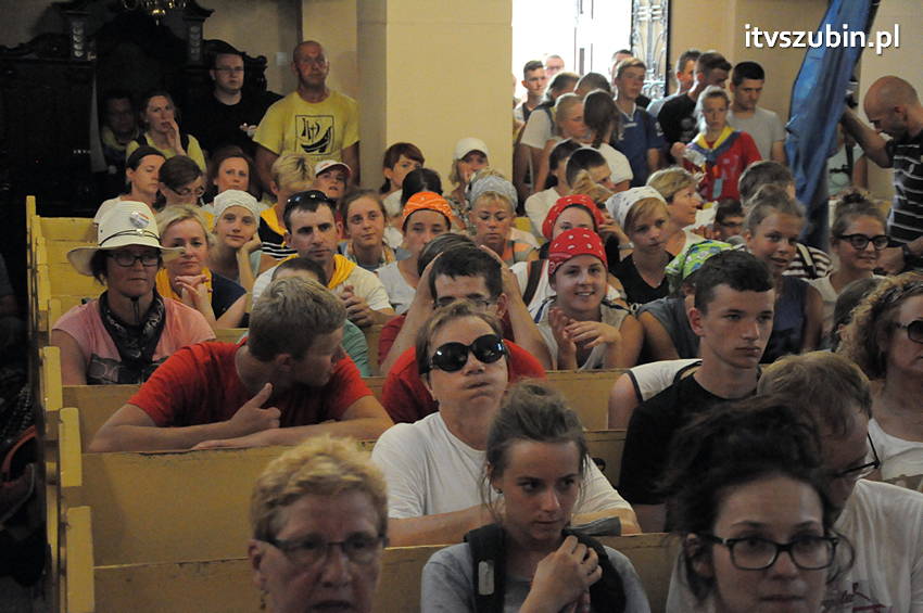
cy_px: 306
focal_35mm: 72
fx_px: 1844
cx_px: 462
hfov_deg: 28.1
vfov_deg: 18.9
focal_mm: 48
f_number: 4.8
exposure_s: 1/50
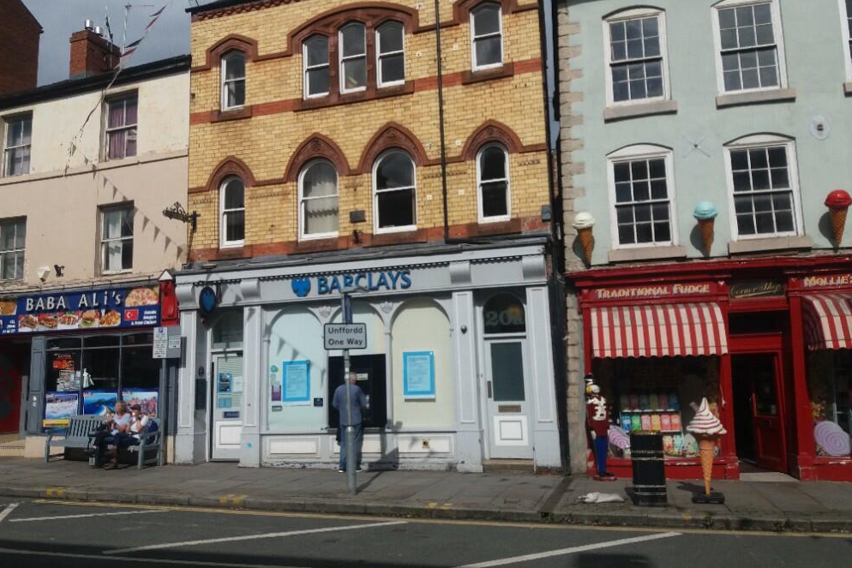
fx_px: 710
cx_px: 415
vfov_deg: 43.6
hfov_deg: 61.9
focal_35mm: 30
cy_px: 258
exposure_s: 1/4258
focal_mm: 3.7
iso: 64
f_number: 1.9
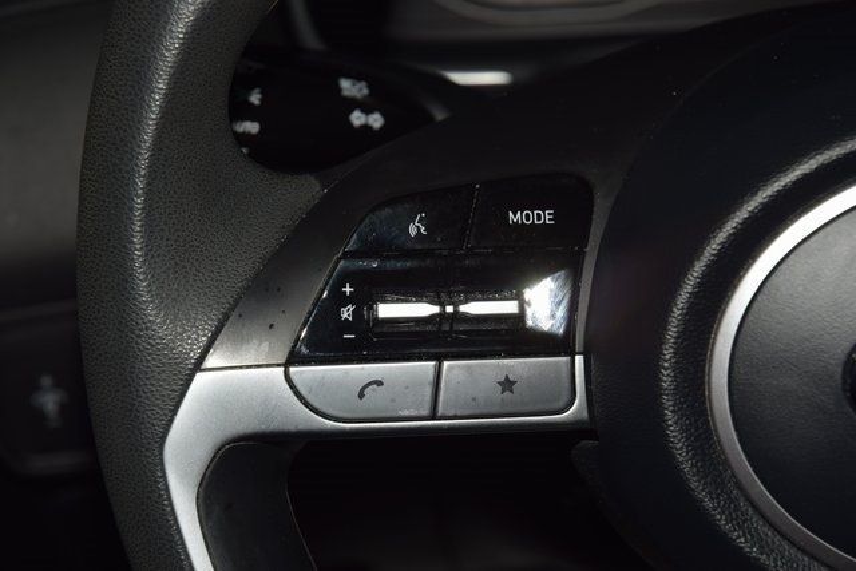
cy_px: 286
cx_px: 428
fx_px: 2497
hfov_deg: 19.5
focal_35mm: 105
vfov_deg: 13.0
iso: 100
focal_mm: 70
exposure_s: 1/125
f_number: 8
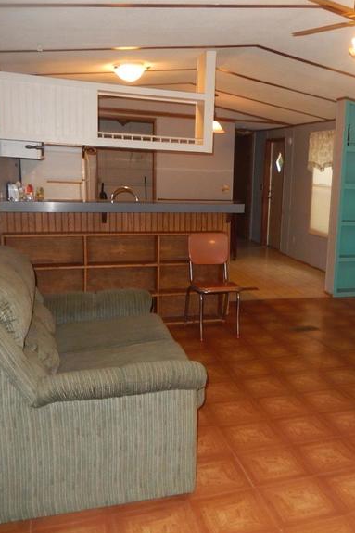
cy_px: 266
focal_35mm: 35
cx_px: 277
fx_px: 518
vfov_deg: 54.4
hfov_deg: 36.7
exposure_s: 1/30
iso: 450
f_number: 3.4
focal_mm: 4.5
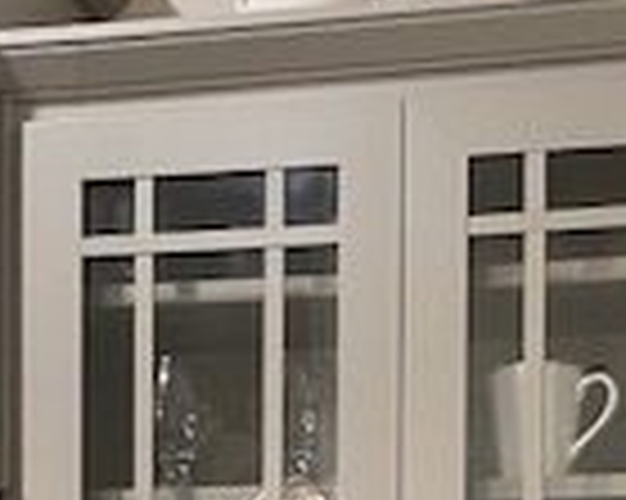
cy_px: 734
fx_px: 2166
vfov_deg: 12.6
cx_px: 252
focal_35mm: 117
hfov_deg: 16.4
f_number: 1.8
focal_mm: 4.25
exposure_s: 1/60
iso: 160
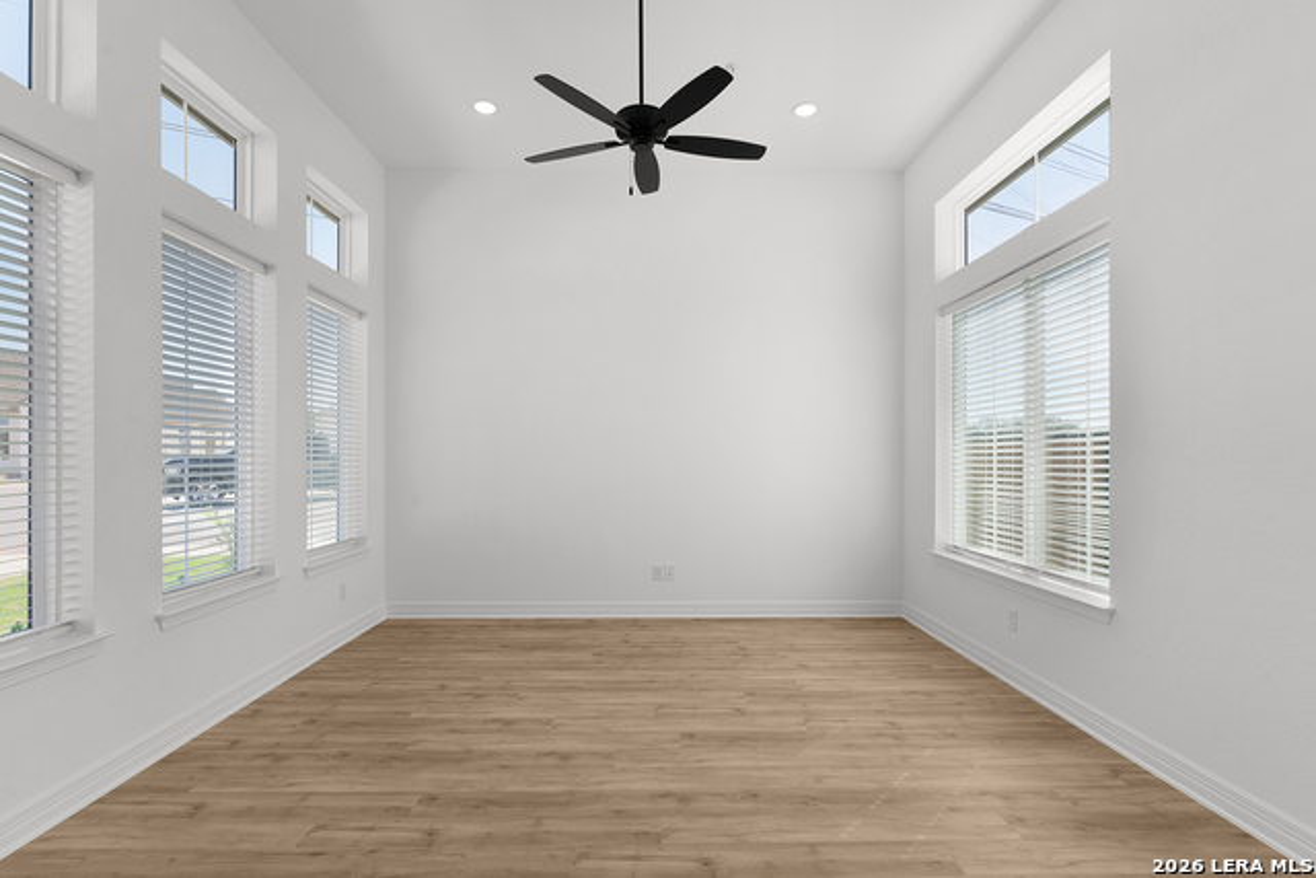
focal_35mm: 17
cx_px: 658
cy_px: 439
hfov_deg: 93.3
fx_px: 622
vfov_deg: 70.5
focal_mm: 17
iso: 100
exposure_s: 1/60
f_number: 9
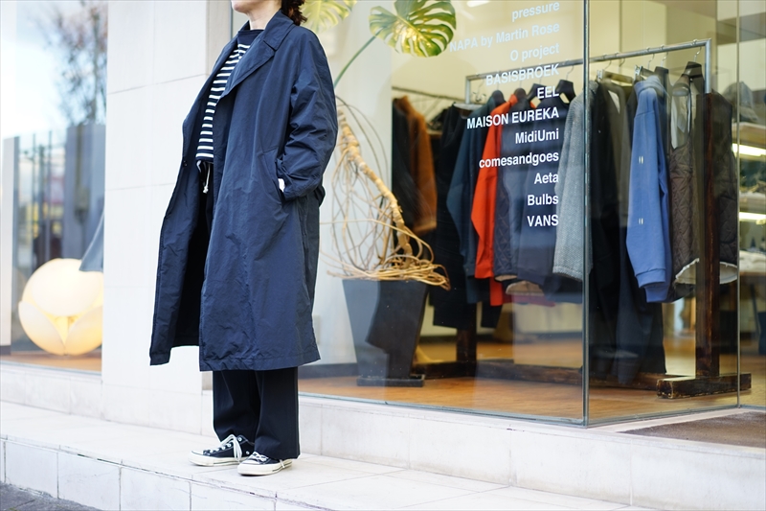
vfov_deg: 24.6
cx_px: 383
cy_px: 256
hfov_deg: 36.3
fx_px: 1170
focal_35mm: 55
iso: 100
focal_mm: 55
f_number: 1.8
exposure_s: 1/60
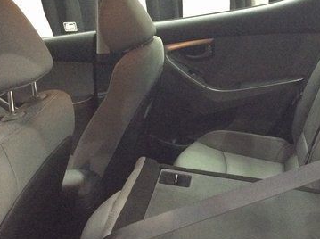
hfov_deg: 33.4
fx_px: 526
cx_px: 222
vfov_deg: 25.4
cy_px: 163
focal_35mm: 57
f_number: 2.4
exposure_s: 1/24
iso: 250
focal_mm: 3.3
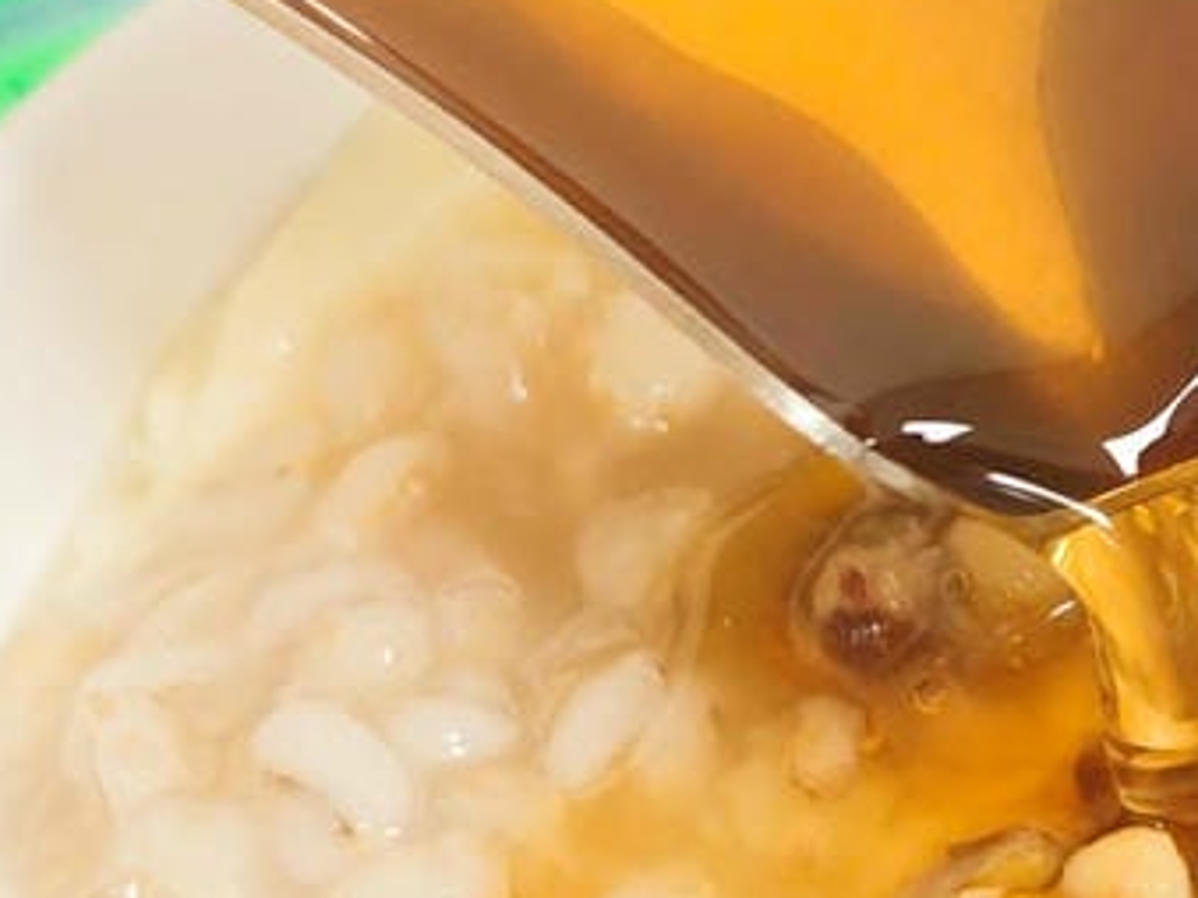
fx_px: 4290
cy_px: 354
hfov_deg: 15.5
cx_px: 1262
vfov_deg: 11.9
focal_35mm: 124
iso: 320
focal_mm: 8.72
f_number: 2
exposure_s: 1/60
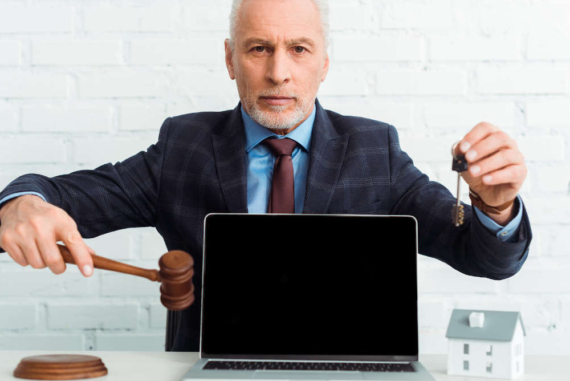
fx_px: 951
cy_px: 182
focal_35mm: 60
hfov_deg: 33.4
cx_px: 268
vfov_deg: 22.7
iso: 250
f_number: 3.5
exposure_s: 1/200
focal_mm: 50
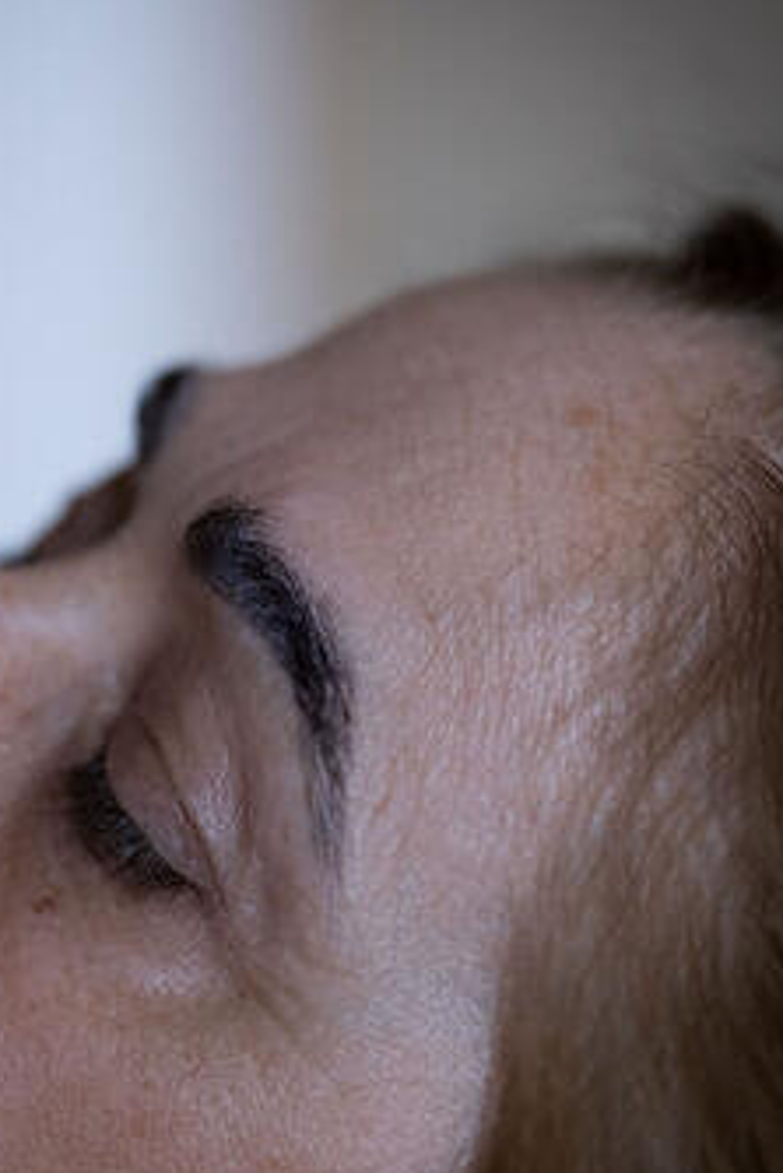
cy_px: 843
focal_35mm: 203
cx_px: 172
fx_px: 6616
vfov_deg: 10.1
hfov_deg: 6.8
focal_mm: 75
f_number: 1.2
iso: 800
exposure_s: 1/180
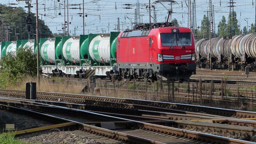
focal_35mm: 322
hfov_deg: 6.7
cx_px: 164
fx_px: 2186
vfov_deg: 3.8
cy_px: 18
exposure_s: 1/800
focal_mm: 39.8
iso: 160
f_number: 4
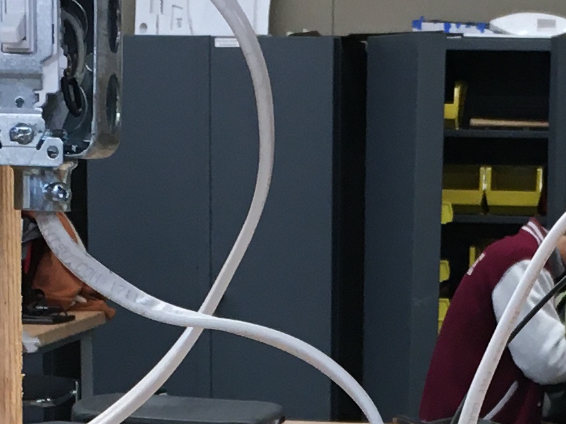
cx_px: 362
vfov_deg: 10.4
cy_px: 637
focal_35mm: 138
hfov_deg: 14.3
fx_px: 2256
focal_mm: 4.15
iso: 50
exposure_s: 1/30
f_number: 2.2
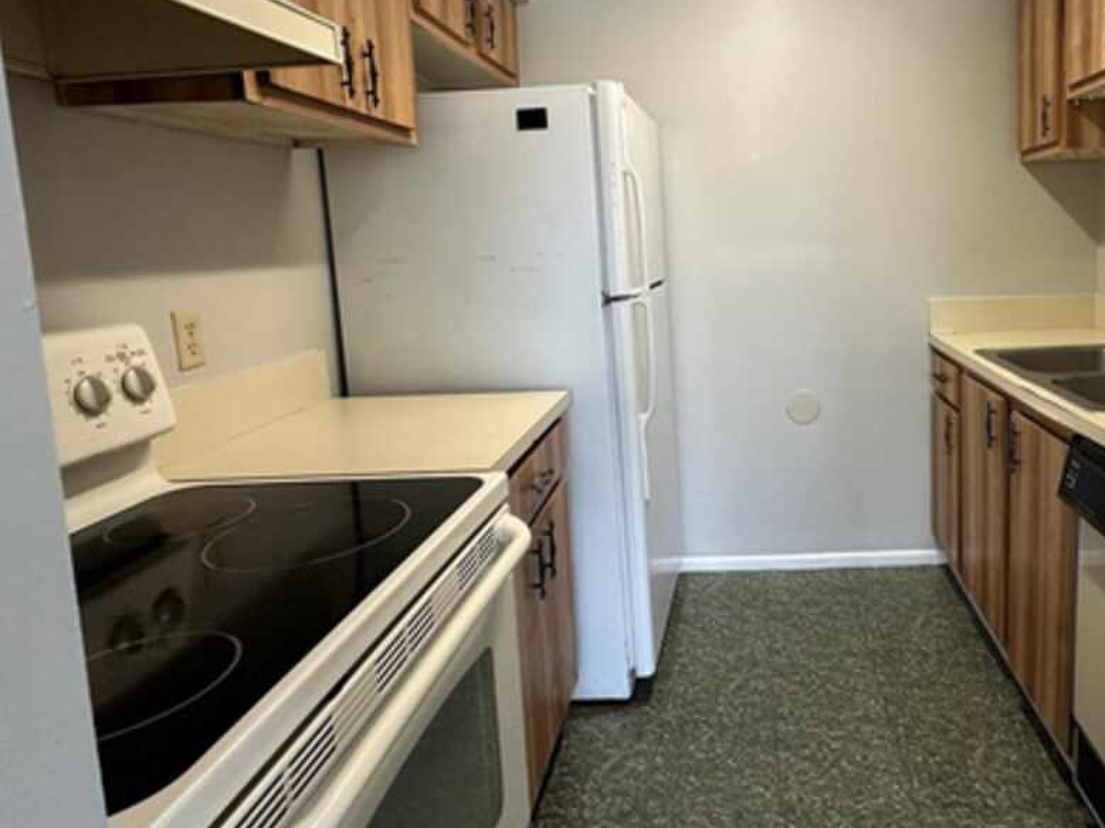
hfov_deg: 71.4
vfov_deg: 58.1
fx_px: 734
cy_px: 309
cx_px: 749
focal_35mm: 23
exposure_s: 1/60
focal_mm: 2.22
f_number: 2.2
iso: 160
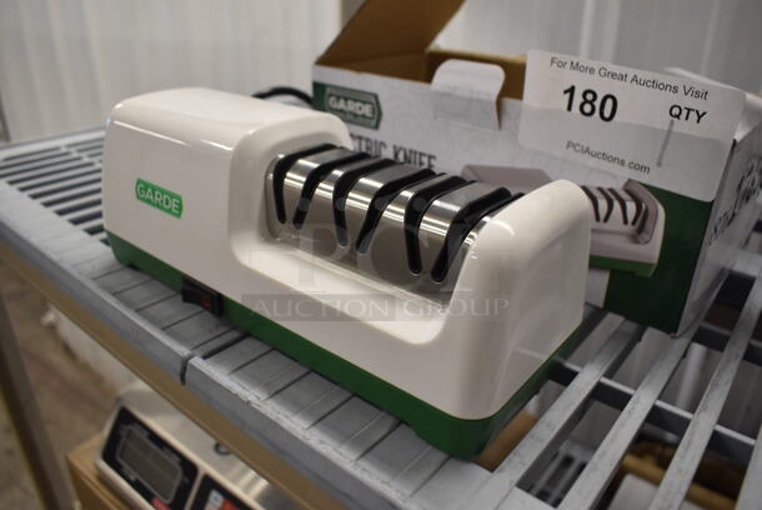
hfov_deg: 67.3
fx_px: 572
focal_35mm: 27
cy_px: 255
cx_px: 381
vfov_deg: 48.0
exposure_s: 1/60
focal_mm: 18
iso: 800
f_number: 5
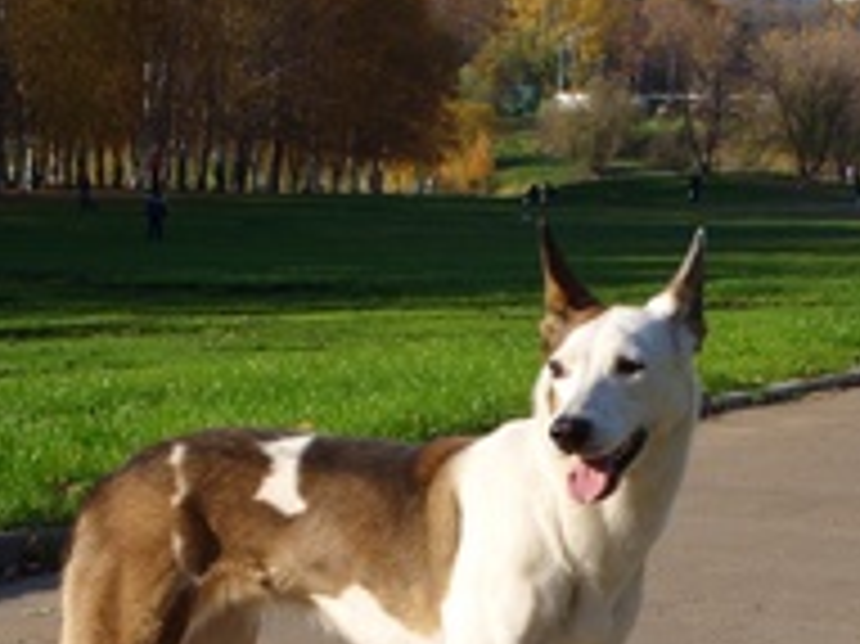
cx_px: 423
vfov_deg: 11.2
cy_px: 581
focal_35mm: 132
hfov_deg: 14.9
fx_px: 3277
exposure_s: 1/239
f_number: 6.3
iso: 50
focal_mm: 12.95
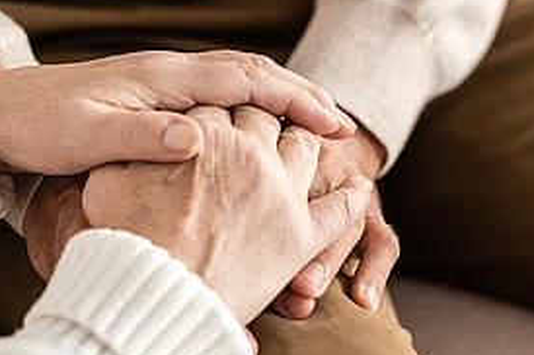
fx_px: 5200
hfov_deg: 5.9
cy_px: 178
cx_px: 214
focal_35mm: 351
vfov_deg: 3.9
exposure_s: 1/200
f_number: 3.2
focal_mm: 200
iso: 125
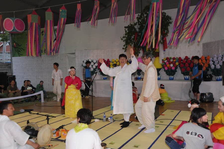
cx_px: 112
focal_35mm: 34
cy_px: 74
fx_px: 211
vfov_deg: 38.8
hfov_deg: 55.9
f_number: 5.6
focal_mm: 34
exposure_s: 1/640
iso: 2500
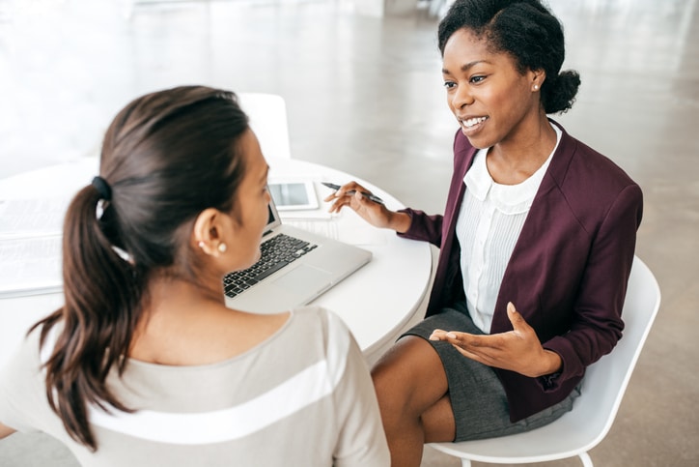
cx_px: 350
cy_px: 234
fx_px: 680
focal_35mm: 35
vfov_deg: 37.9
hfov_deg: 54.4
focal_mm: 35
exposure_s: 1/125
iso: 200
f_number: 2.8
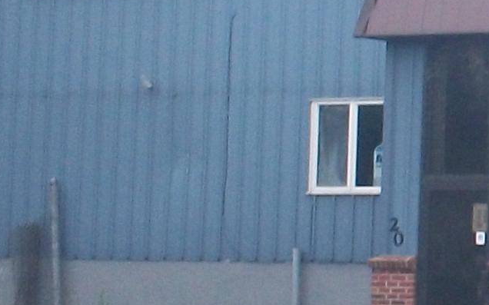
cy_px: 70
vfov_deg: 6.9
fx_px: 2531
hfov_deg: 10.2
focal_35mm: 190
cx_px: 963
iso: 80
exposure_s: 1/160
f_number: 4.5
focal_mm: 6.3
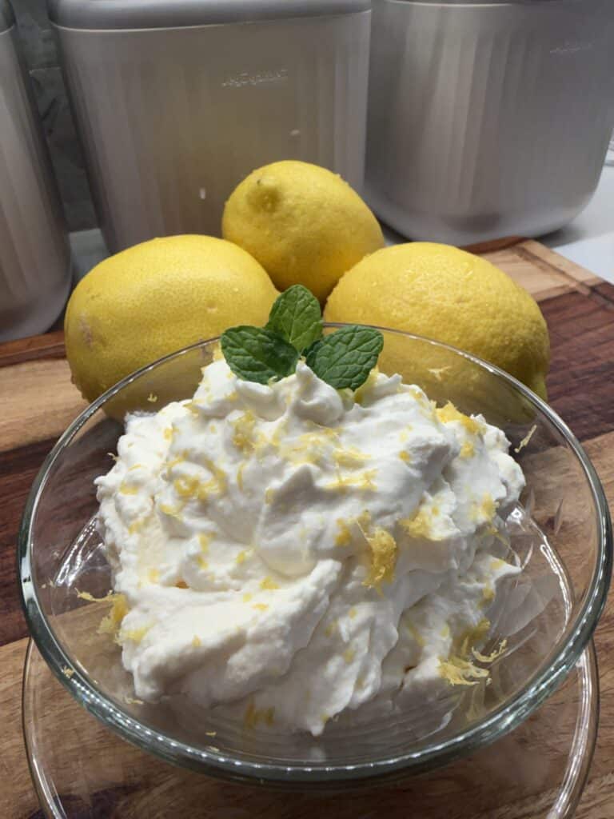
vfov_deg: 71.6
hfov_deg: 56.8
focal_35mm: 24
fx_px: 568
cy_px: 410
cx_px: 307
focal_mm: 2.22
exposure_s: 1/120
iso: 32
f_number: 2.2
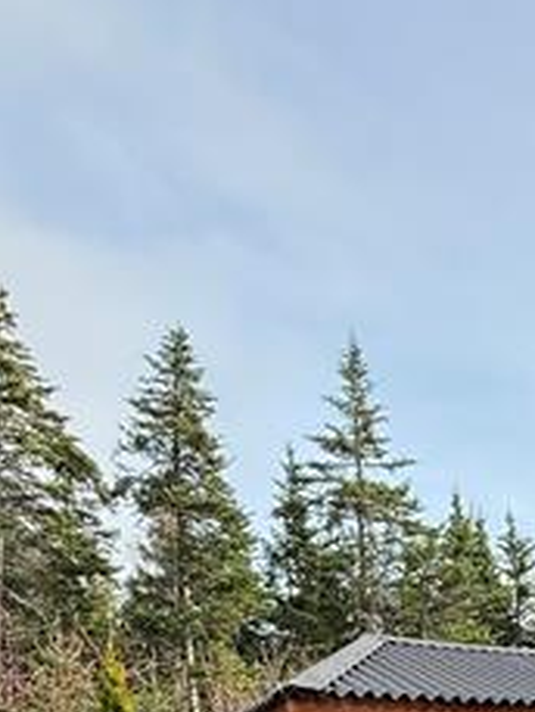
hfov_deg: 28.9
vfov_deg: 31.5
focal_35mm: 47
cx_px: 541
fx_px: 968
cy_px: 917
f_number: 2.2
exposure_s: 1/554
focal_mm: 2.22
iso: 64
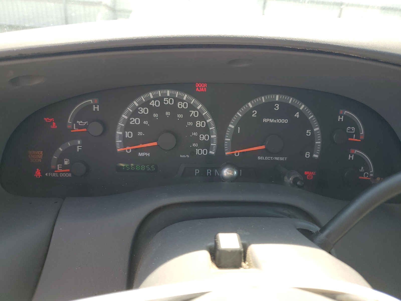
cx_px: 200
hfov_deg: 67.3
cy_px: 150
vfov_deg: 53.1
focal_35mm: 26
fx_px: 301
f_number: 1.5
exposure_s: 1/278
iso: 50
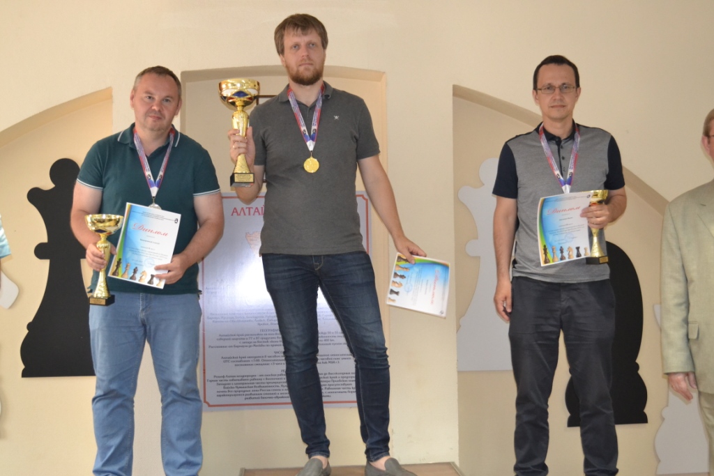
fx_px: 1012
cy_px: 238
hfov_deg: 38.9
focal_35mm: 51
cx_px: 357
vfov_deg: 26.5
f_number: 5
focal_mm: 34
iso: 2800
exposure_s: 1/60
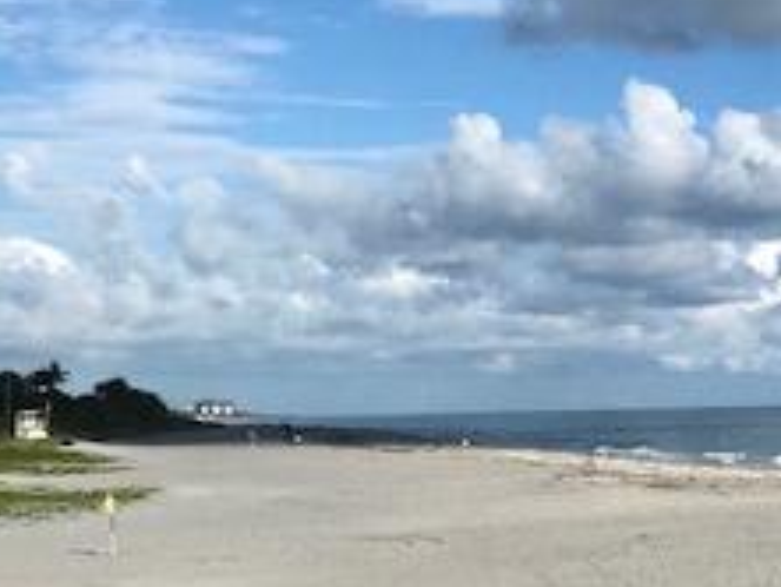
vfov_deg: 18.2
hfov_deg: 22.5
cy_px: 368
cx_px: 901
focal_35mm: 81
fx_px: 1829
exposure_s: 1/5051
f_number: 1.8
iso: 20
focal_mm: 3.99
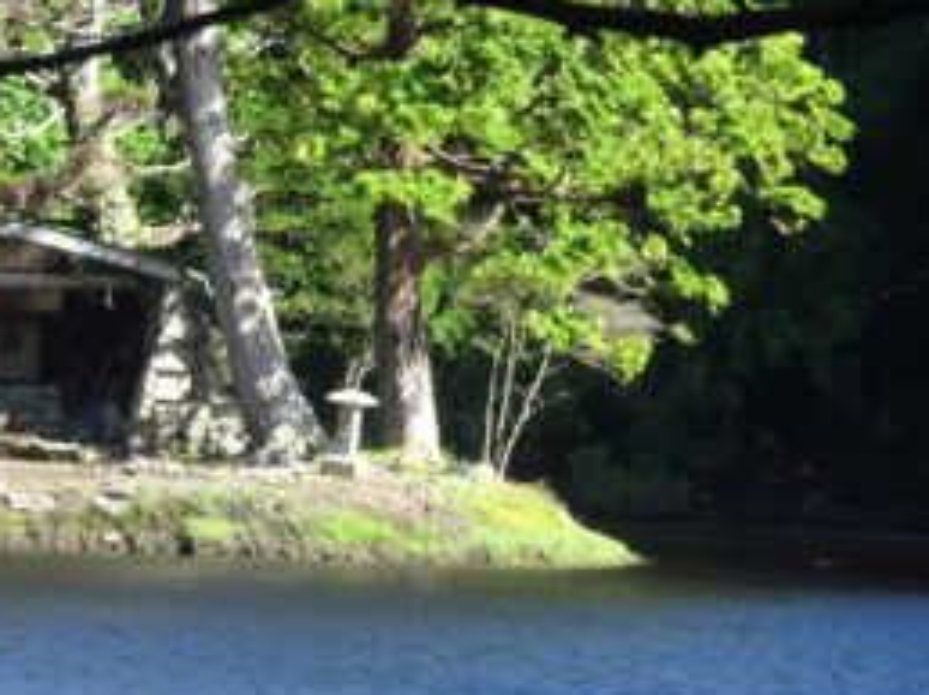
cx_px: -130
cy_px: 439
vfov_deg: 5.6
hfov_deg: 7.4
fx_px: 7105
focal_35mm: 265
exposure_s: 1/125
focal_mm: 17.97
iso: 125
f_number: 5
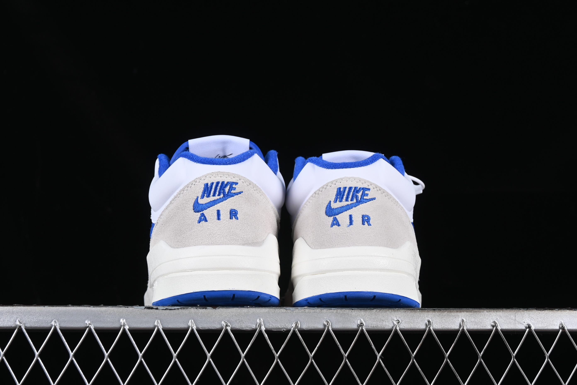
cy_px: 192
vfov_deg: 18.2
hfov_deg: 27.0
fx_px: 1202
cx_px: 288
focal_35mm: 75
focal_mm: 50
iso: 160
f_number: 8
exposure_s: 1/80
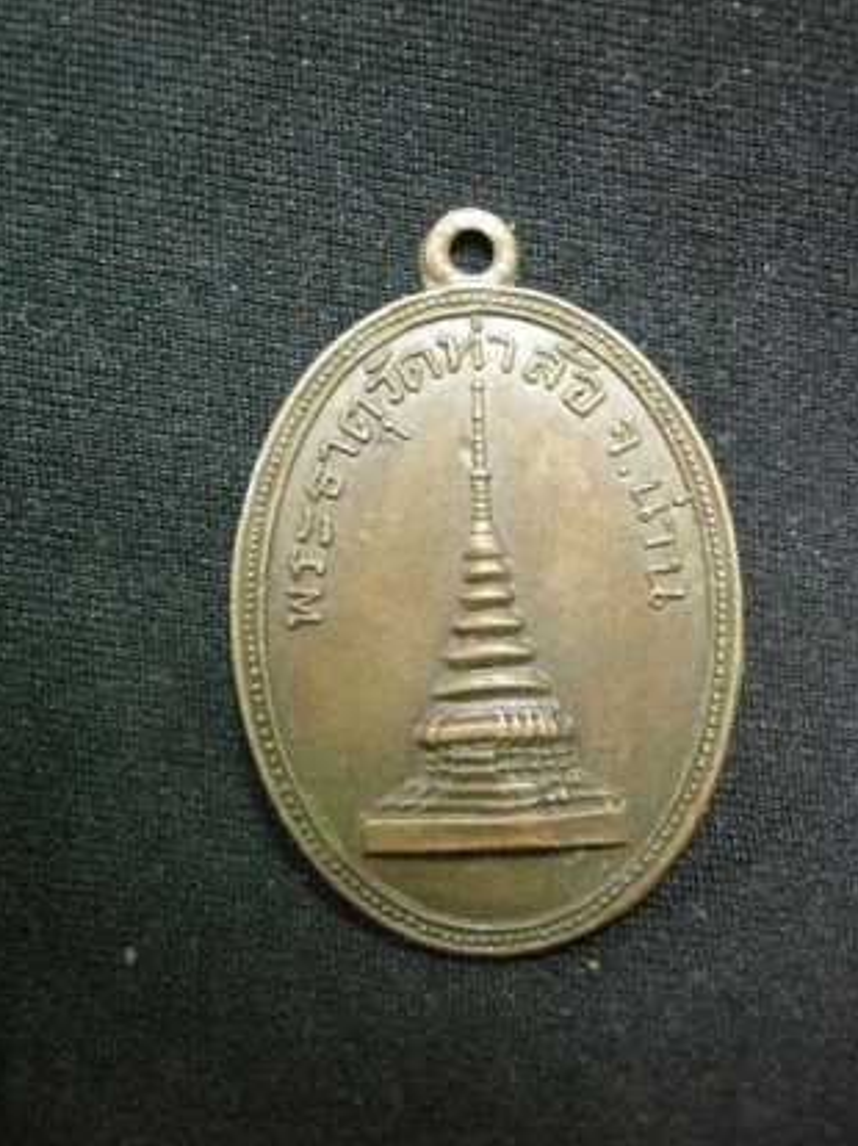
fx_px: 1290
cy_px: 573
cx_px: 404
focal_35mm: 39
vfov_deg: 47.9
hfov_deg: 36.8
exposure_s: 1/6.9
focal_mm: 7.5
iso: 800
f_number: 2.7
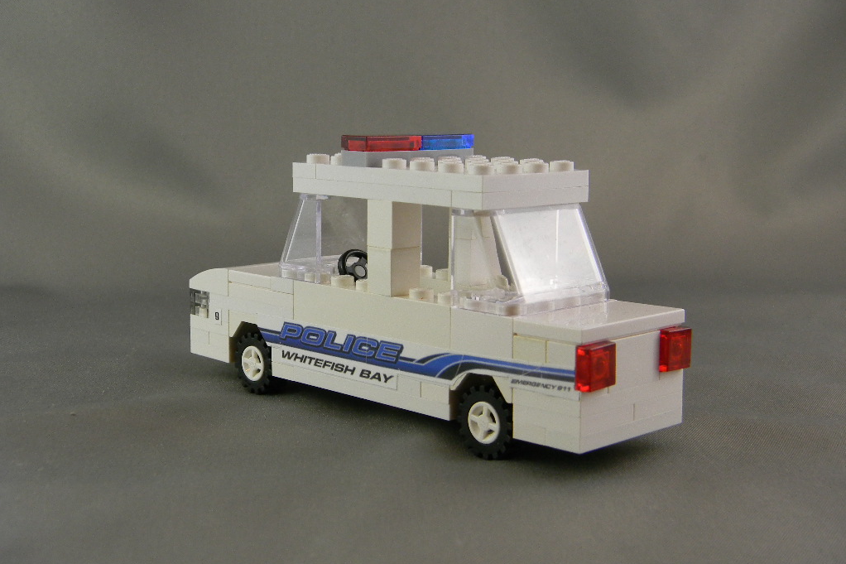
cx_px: 423
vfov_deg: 27.5
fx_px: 1151
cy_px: 275
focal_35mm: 49
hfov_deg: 40.3
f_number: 3.9
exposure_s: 1/30
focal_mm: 8.6
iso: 174
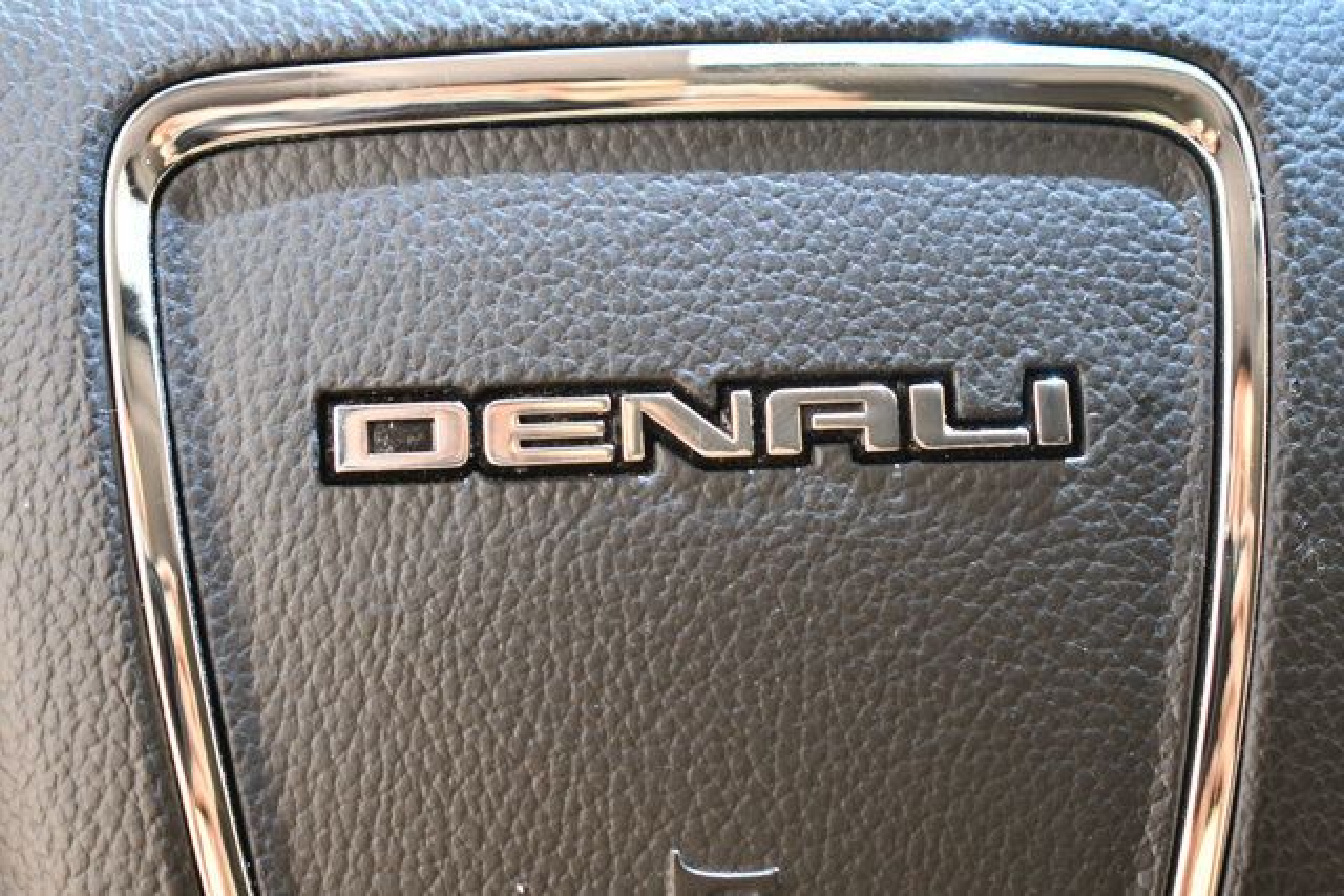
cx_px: 672
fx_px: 2688
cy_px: 448
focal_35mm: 72
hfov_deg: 28.1
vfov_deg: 18.9
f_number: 5.3
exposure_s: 1/125
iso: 800
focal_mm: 48
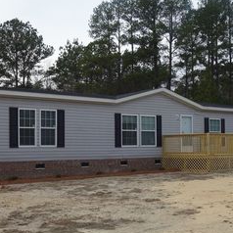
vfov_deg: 30.0
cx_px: 117
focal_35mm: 57
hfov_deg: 30.0
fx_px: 434
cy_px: 142
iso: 125
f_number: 5.6
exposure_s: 1/200
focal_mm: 12.03
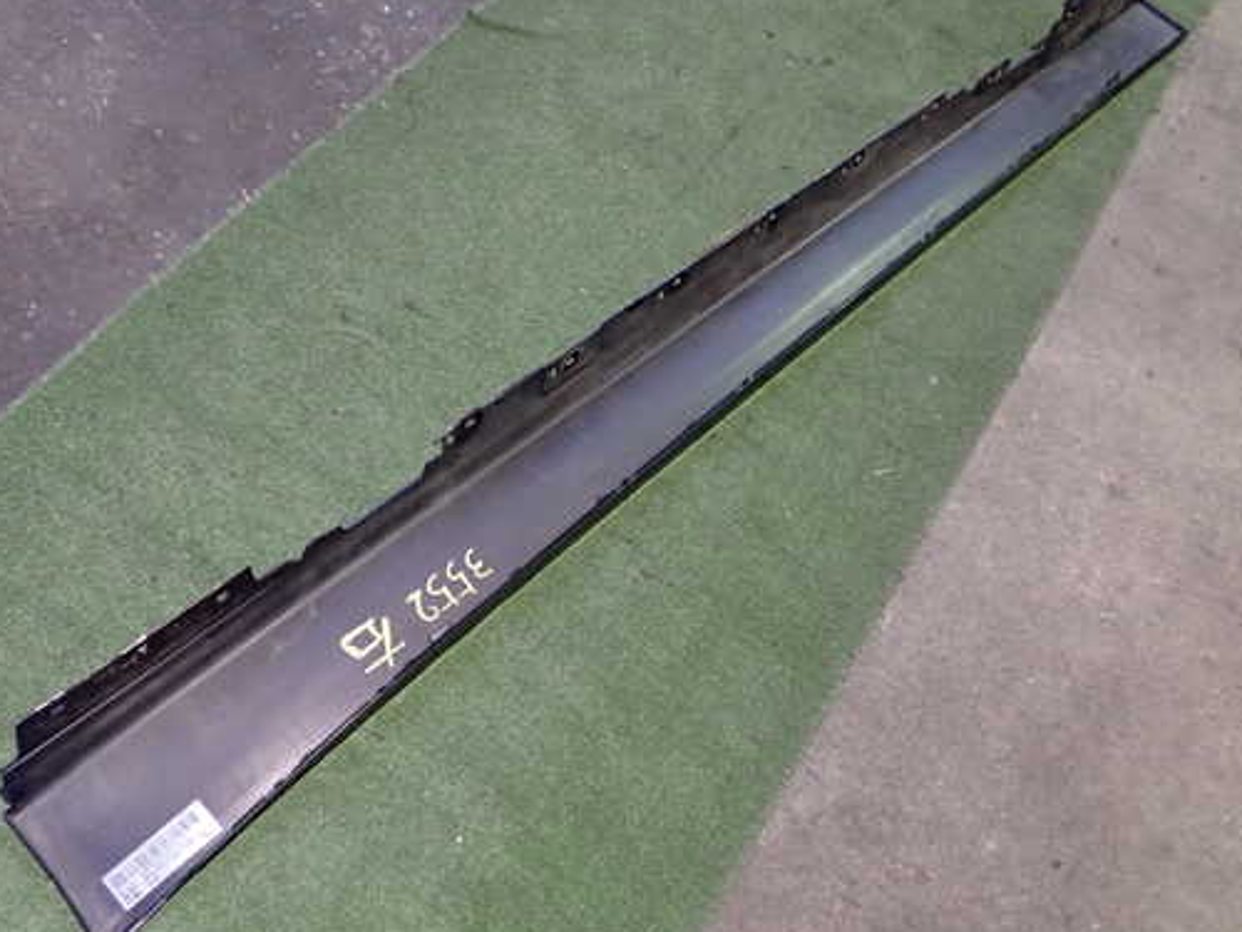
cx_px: 574
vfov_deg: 39.6
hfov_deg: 51.3
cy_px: 490
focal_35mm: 36
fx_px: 1292
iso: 640
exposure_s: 1/30
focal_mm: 5.4
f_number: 2.3
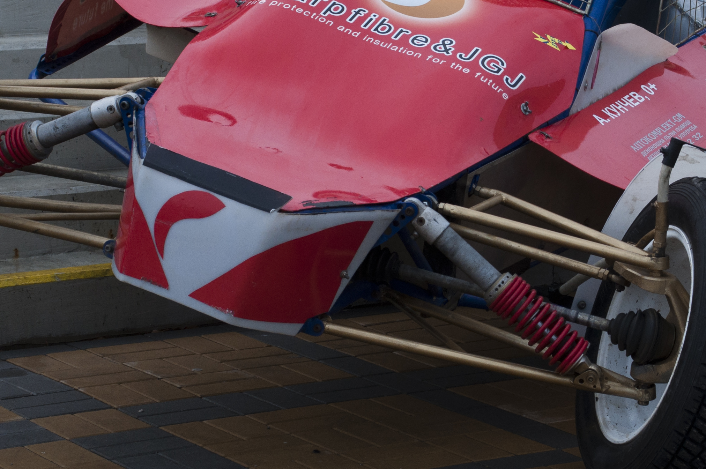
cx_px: 475
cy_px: 144
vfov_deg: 9.6
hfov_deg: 14.3
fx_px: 2802
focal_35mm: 143
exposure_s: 1/250
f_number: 10
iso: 320
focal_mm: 45
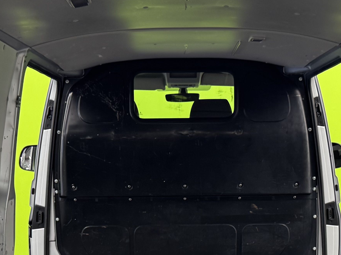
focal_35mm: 78
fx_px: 768
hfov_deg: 25.0
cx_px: 177
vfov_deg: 18.2
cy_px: 282
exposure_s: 1/50
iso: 200
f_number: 1.78
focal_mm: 6.76
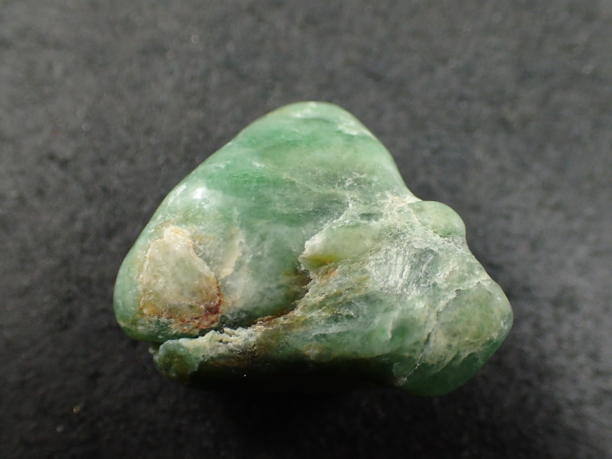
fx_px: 707
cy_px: 230
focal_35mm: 40
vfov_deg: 36.0
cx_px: 306
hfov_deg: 46.8
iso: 400
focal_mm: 7.34
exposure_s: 1/160
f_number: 2.8
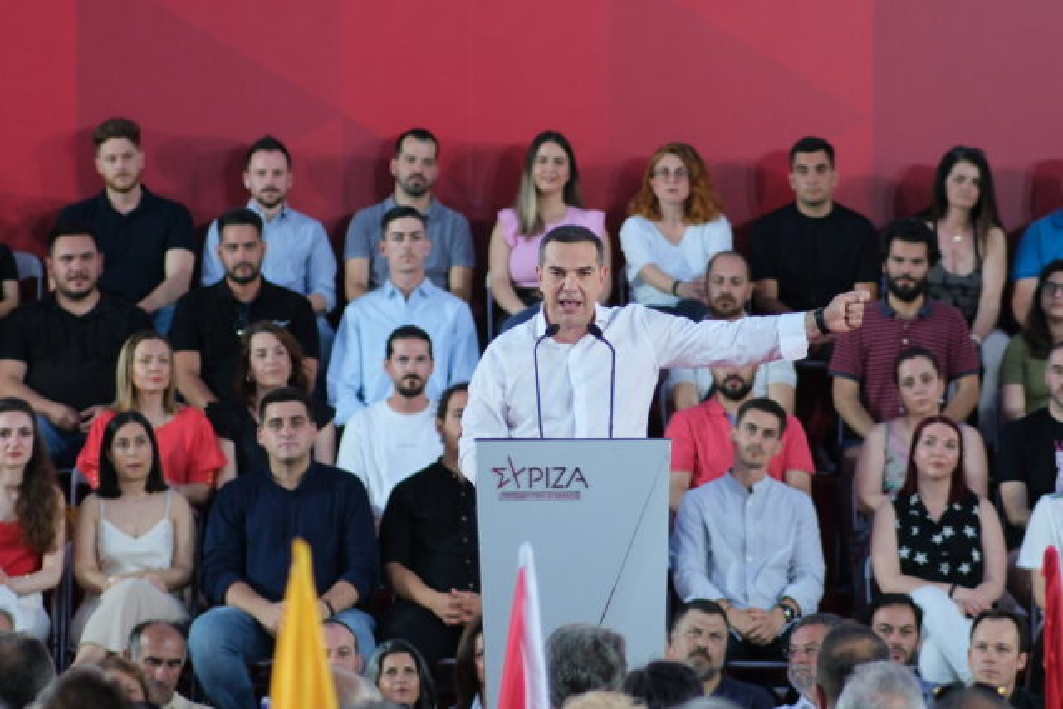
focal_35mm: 128
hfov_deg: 16.0
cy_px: 354
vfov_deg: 10.7
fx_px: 3780
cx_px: 532
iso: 500
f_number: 1.8
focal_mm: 85
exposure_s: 1/250
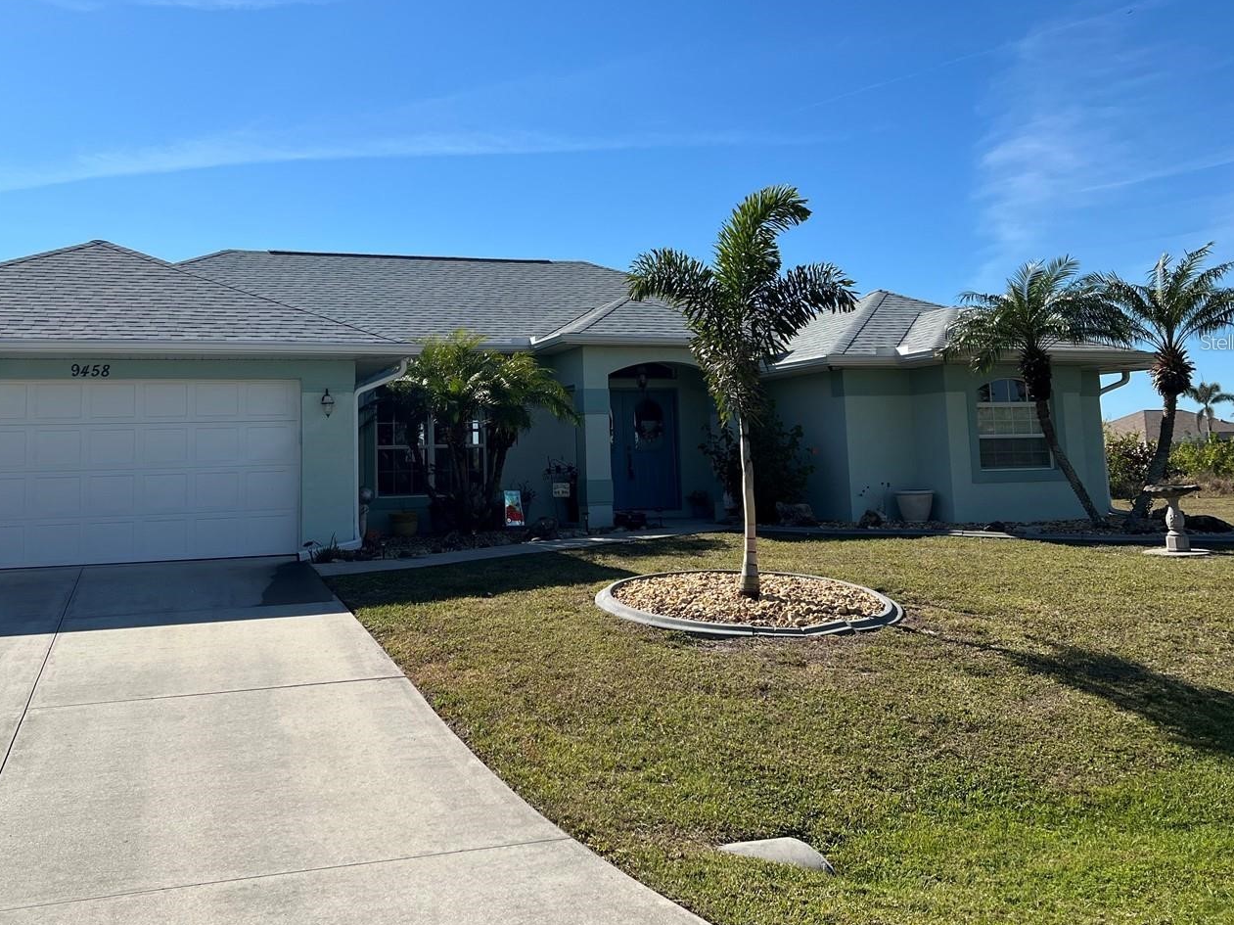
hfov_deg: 55.1
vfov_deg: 42.6
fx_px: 1176
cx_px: 510
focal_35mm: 33
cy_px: 342
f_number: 1.5
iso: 50
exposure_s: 1/5319
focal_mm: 5.7
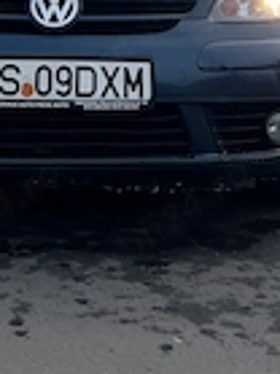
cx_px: 67
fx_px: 810
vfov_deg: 22.6
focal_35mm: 75
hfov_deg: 19.5
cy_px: -140
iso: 50
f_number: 1.5
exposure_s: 1/3831
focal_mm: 5.7
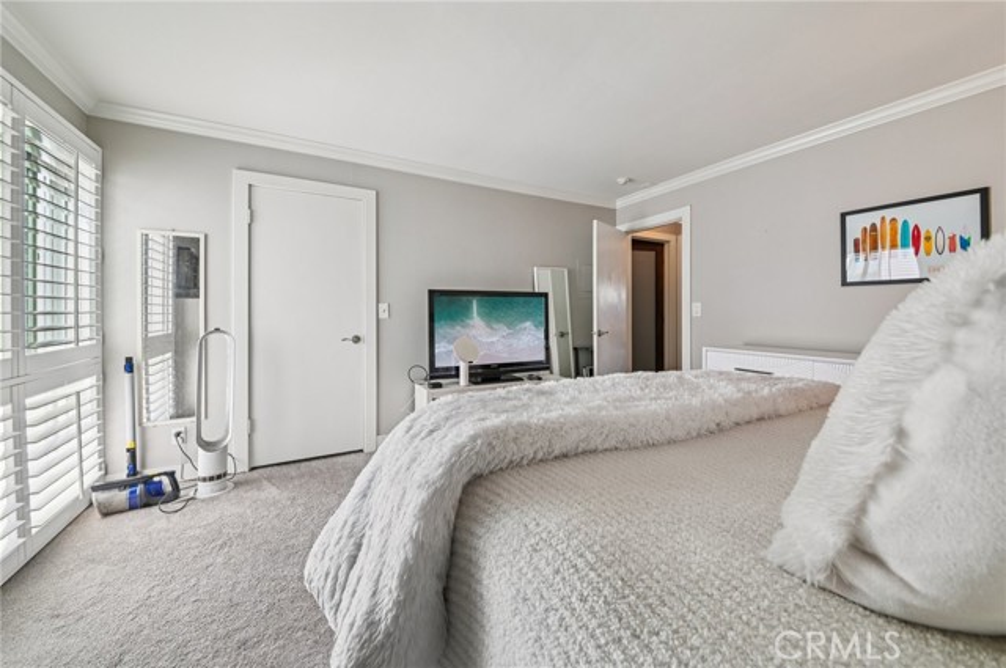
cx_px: 503
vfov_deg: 89.8
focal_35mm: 12
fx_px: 335
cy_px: 334
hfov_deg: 112.7
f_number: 8
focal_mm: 12
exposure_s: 1/10
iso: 250
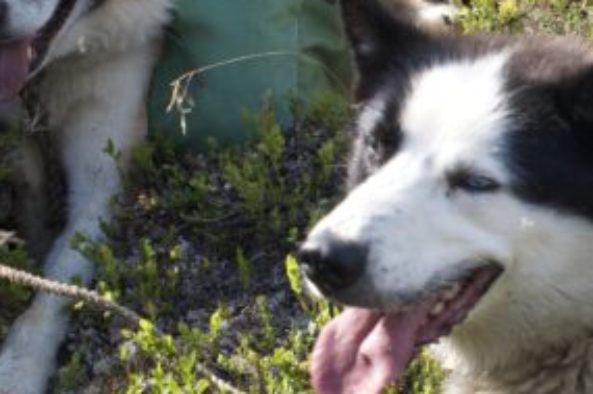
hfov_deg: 20.3
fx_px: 1595
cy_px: 132
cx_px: 608
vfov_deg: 14.0
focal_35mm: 97
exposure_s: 1/160
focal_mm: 24
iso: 200
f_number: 6.3
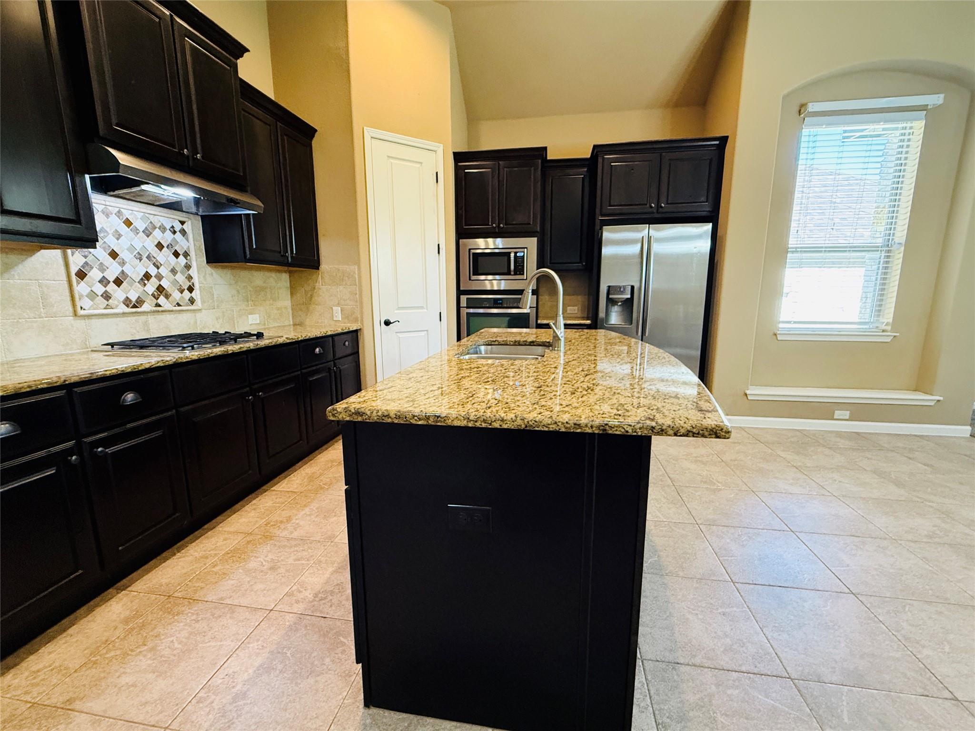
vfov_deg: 85.7
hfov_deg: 102.1
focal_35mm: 14
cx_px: 488
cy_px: 366
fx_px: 394
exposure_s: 1/60
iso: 500
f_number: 2.2
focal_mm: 2.22
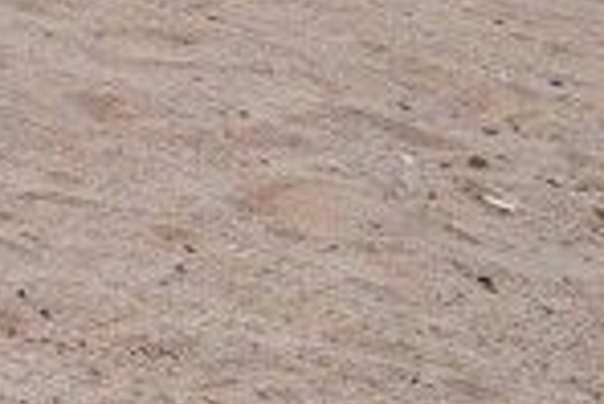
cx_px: -1249
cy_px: -681
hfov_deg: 10.9
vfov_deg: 9.7
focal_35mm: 118
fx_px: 1982
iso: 100
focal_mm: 17
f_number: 11
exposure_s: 1/100
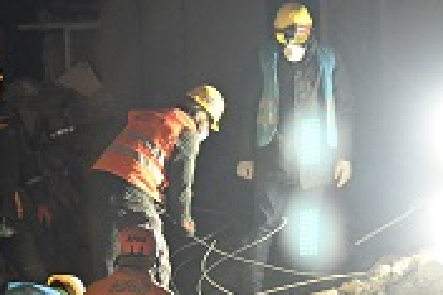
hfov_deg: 5.8
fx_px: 4389
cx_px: 370
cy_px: 170
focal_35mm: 357
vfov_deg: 3.8
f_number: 4
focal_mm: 70
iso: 2500
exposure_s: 1/100
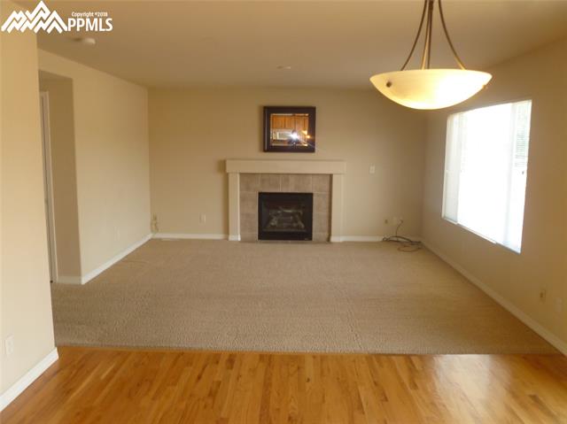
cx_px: 284
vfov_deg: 49.7
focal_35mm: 28
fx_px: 458
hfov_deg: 63.5
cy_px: 212
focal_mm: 5
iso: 125
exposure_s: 1/30
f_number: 3.3
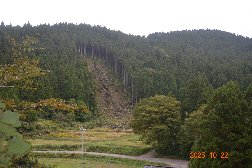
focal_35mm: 48
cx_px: 126
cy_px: 84
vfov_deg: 28.1
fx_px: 336
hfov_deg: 41.1
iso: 100
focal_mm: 32
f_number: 5
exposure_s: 1/200
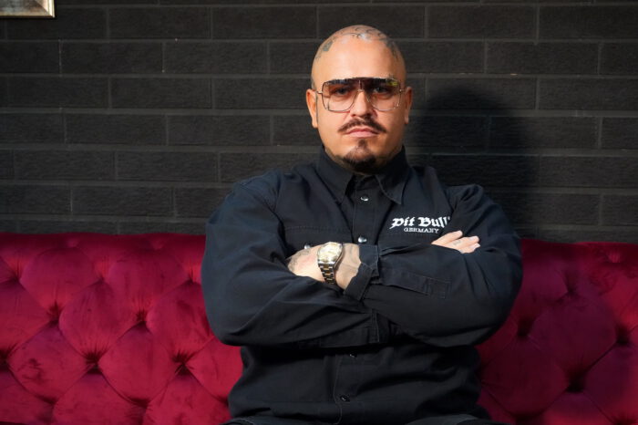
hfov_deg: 42.8
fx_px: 815
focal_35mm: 46
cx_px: 319
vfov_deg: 29.2
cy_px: 212
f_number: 5.6
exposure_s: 1/250
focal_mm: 46
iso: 16000
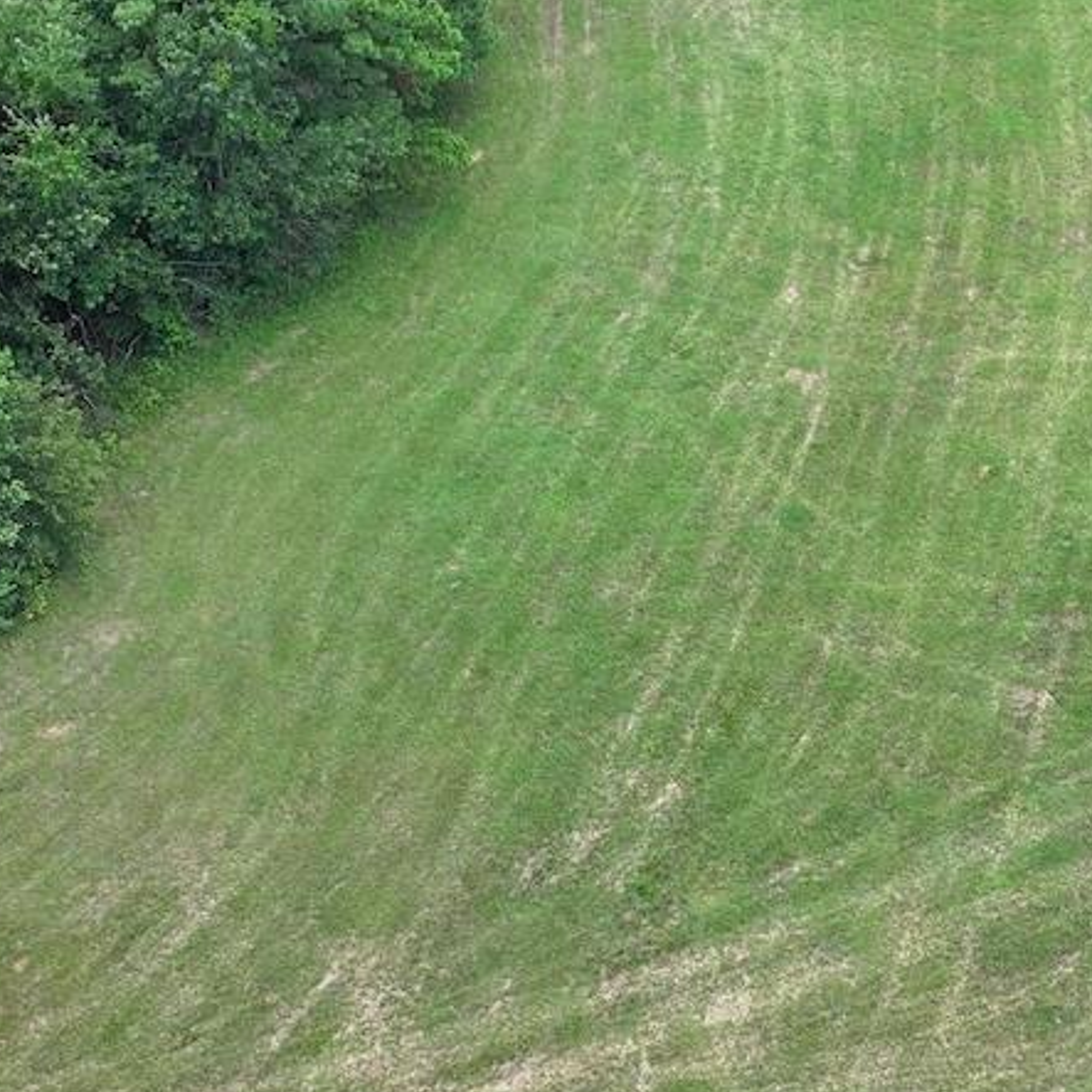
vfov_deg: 25.7
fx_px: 2391
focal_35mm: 67
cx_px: 858
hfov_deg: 25.3
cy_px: 445
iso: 100
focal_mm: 12.29
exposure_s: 1/400
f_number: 2.8
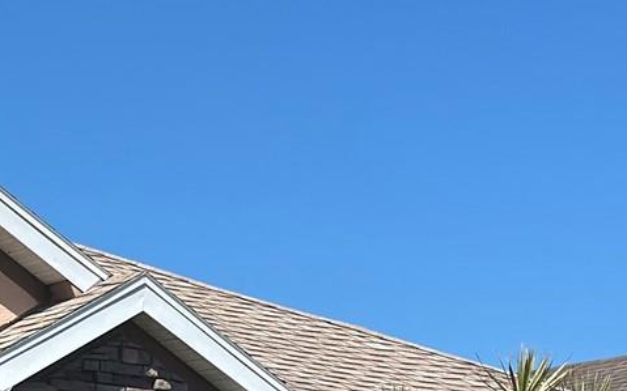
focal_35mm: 170
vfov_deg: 7.6
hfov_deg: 12.0
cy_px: 611
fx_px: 2904
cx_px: -128
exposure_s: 1/5263
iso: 100
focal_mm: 6.86
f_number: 1.78
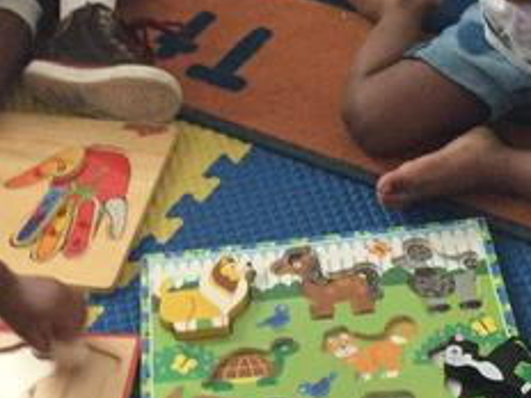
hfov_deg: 19.6
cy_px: -34
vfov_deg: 14.5
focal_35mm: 100
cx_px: 220
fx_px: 1534
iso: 400
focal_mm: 4.15
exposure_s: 1/15
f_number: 2.2
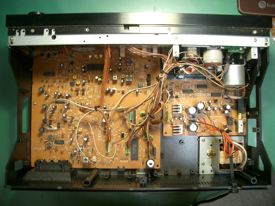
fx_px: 278
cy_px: 103
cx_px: 138
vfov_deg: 40.7
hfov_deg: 52.6
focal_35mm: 35
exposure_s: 1/10
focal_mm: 5.8
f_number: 2.6
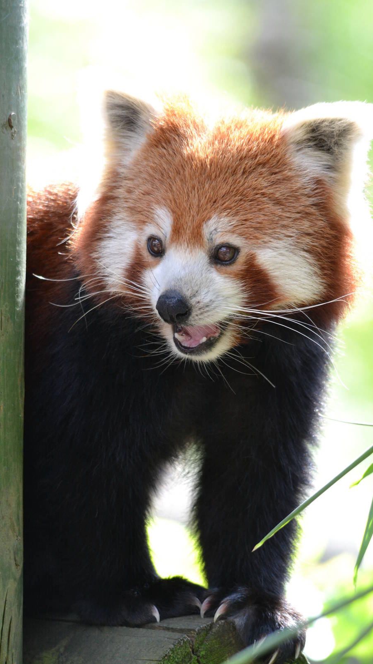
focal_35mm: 551
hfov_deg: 2.2
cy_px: 332
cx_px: 221
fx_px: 9691
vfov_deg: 3.9
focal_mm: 350
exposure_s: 1/500
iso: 1100
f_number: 6
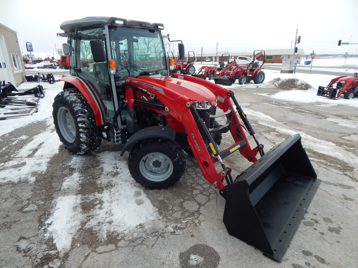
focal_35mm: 22
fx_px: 228
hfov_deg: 76.4
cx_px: 179
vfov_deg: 61.1
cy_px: 134
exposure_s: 1/1250
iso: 125
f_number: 3
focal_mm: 4
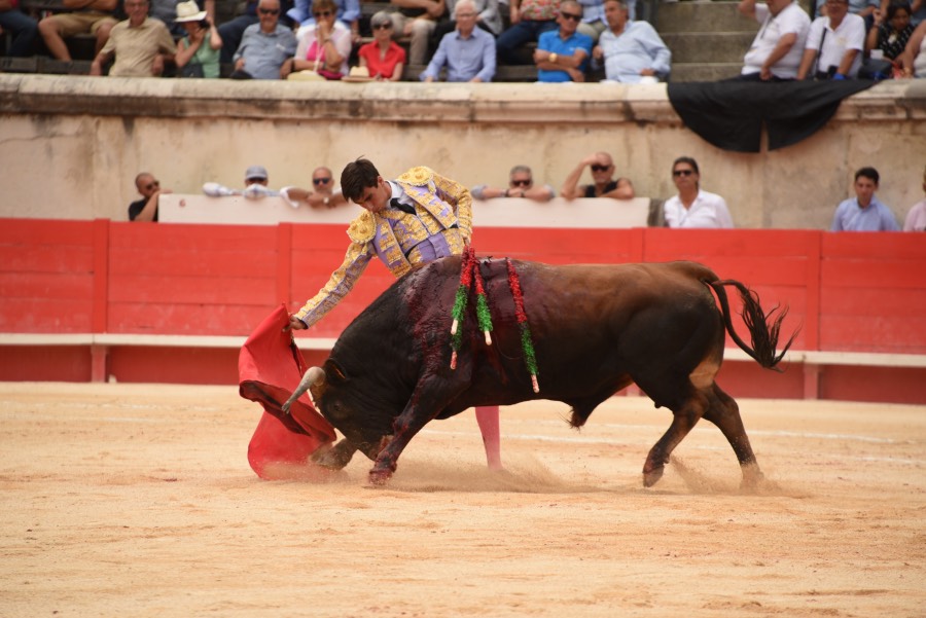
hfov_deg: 6.9
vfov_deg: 4.6
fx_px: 7720
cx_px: 463
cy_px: 309
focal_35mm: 300
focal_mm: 300
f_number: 6.3
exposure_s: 1/800
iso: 400
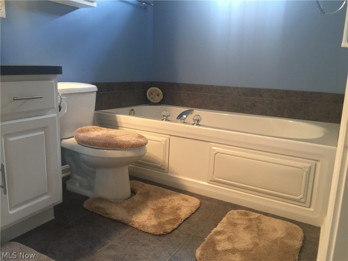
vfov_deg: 48.2
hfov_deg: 61.7
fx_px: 292
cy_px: 130
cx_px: 174
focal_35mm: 29
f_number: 2.2
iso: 100
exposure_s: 1/15
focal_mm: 4.15
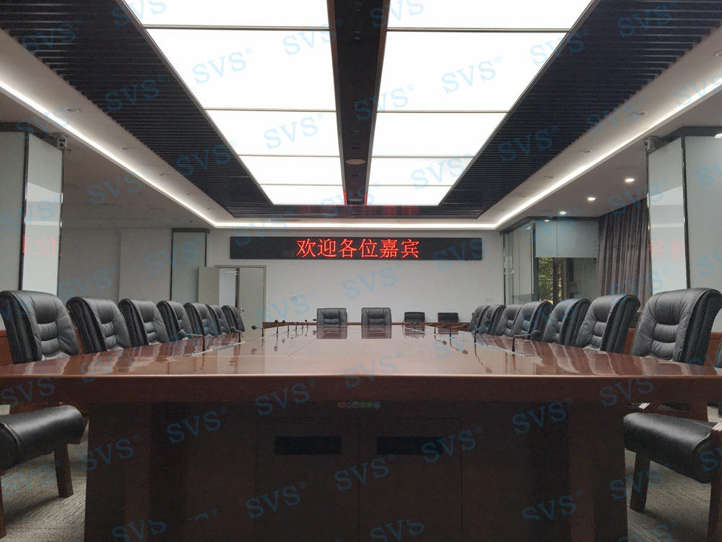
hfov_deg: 61.7
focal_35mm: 29
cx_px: 361
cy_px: 271
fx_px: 605
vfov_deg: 48.2
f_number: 2.2
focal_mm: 4.15
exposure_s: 1/100
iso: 40
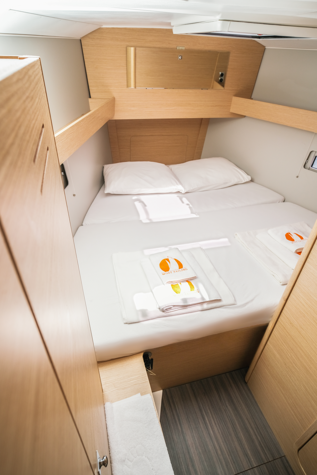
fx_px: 264
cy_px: 238
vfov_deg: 84.0
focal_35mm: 20
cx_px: 158
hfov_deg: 61.9
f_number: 5
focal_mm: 13
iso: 160
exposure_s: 1/200
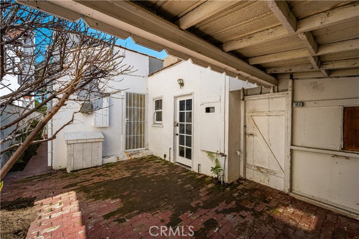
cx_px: 180
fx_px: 140
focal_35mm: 14
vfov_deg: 81.2
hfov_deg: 104.2
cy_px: 120
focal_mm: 14
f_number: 10
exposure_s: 1/160
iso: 80
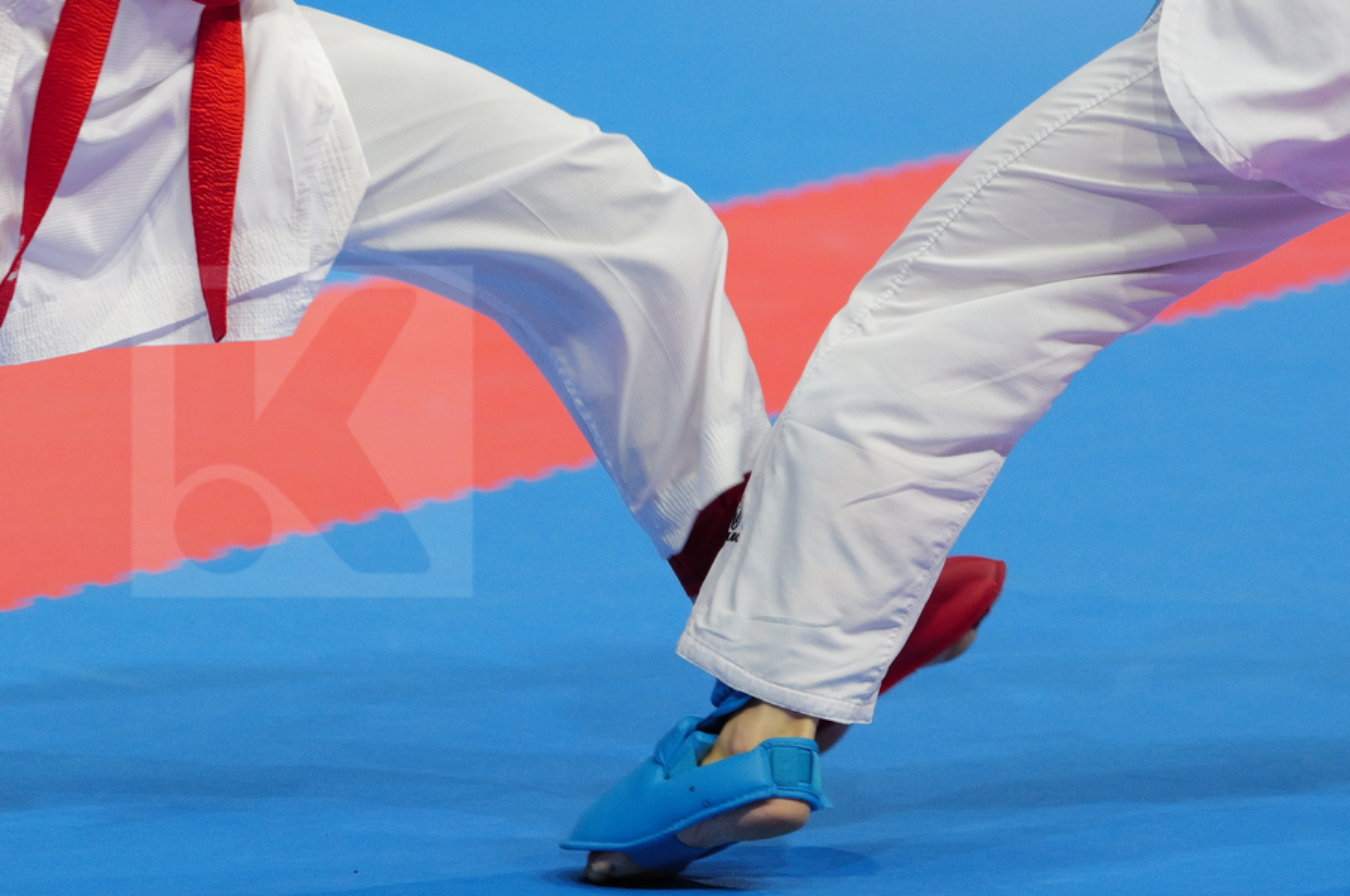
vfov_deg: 4.4
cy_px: -214
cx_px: 303
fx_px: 11533
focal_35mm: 308
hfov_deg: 6.7
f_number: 2.8
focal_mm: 111
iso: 1600
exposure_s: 1/1000
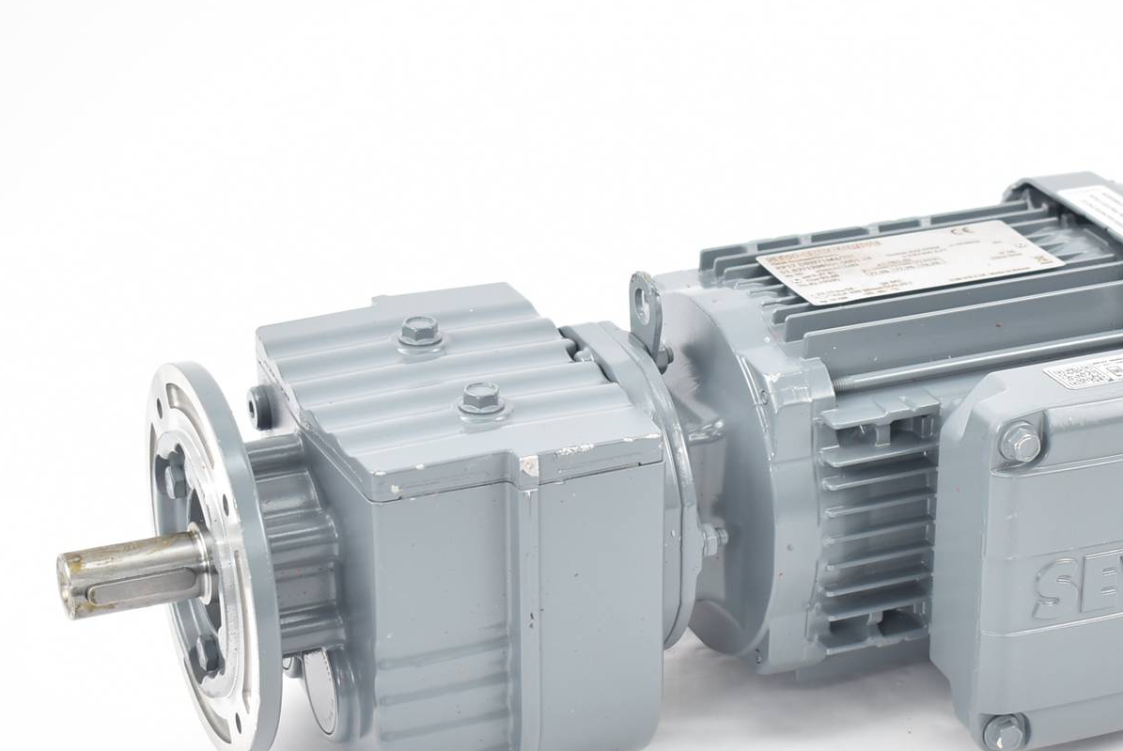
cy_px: 464
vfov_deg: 14.4
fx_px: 2963
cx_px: 748
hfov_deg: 21.4
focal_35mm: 95
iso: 400
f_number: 4.5
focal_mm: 35
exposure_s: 1/60
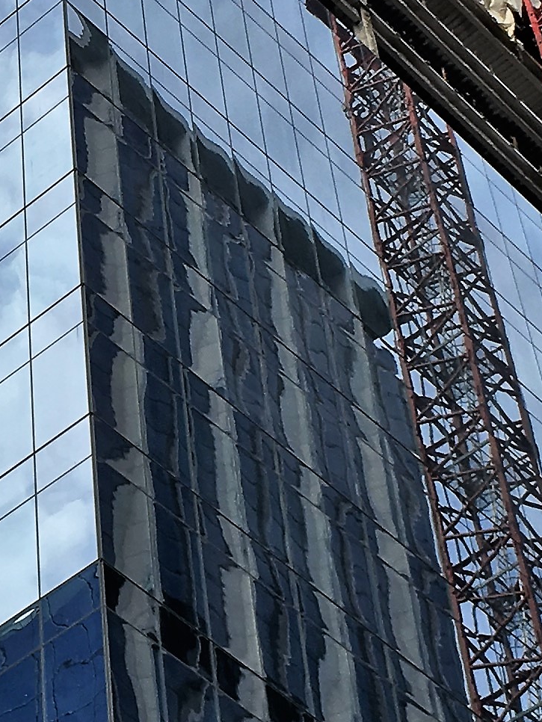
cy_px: 387
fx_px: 2525
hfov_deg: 12.1
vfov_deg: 16.3
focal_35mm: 121
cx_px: -19
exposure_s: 1/810
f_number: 2.2
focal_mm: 4.15
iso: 25
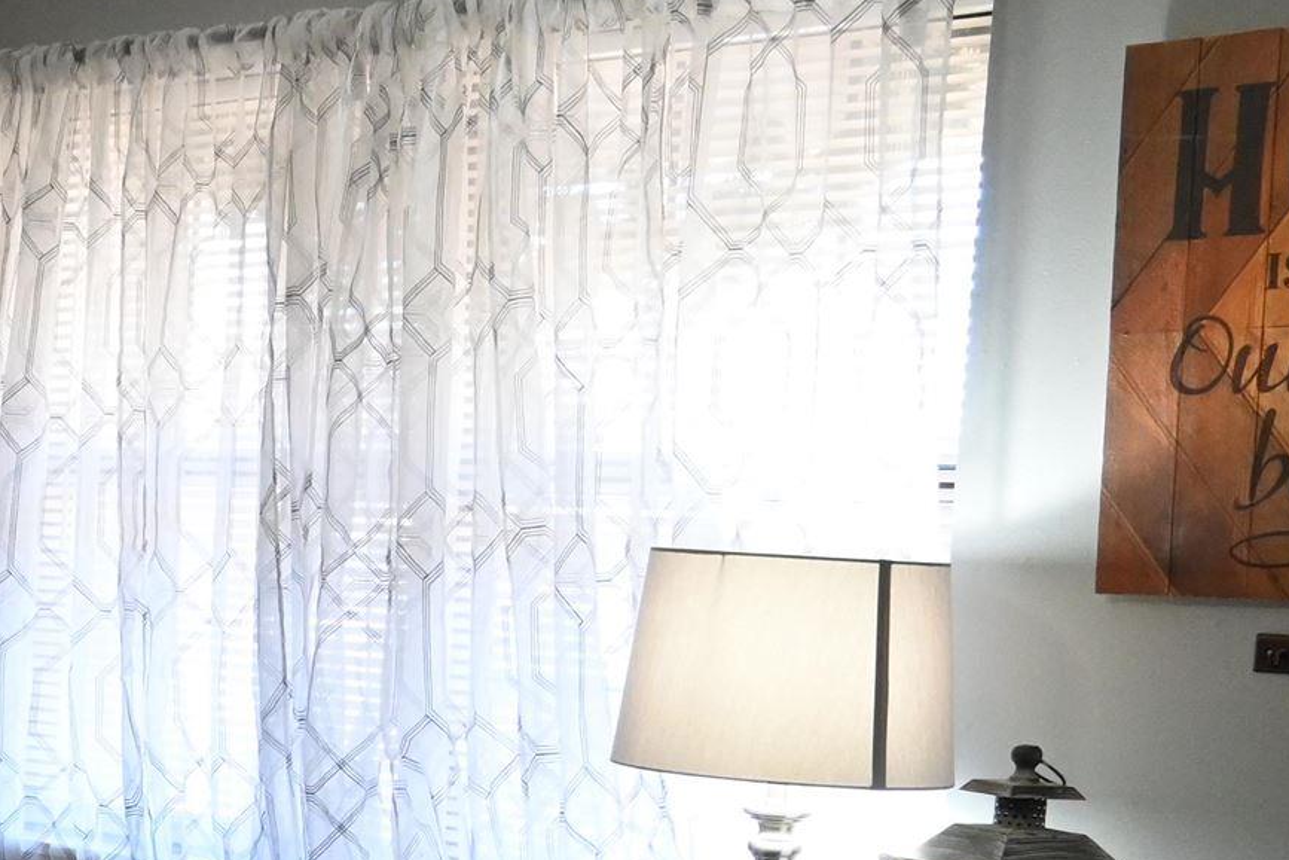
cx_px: -241
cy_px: 845
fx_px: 3043
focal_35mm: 85
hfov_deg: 22.2
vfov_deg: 15.8
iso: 2200
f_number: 3.5
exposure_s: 1/125
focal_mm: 16
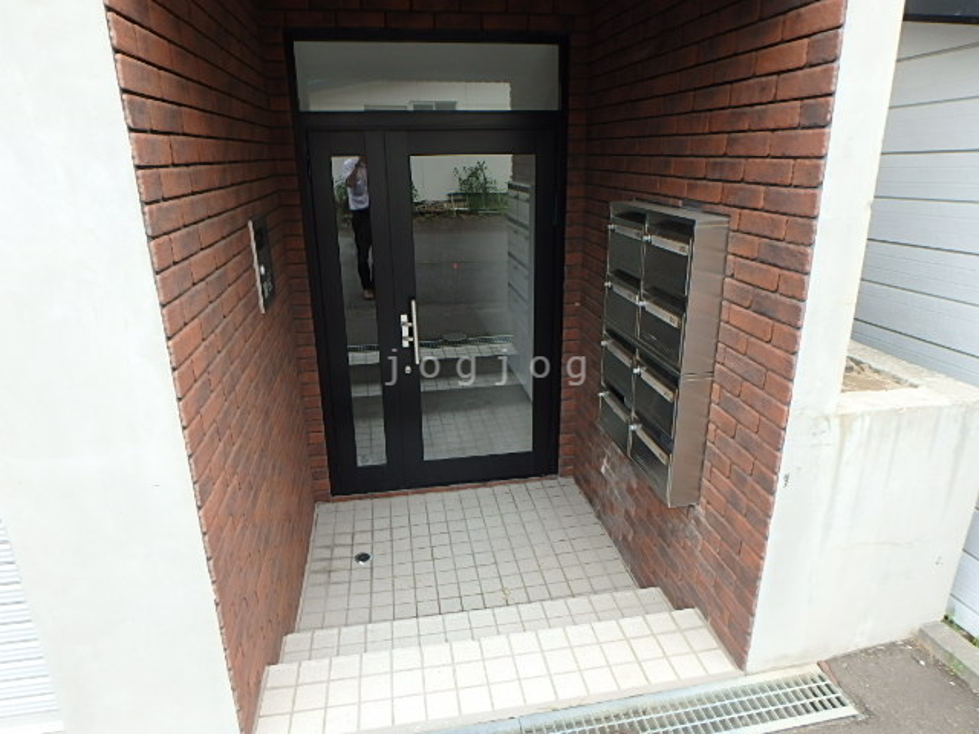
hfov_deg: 79.0
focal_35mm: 21
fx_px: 594
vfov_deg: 63.4
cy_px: 367
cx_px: 490
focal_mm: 3.7
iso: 125
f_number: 3.5
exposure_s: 1/100
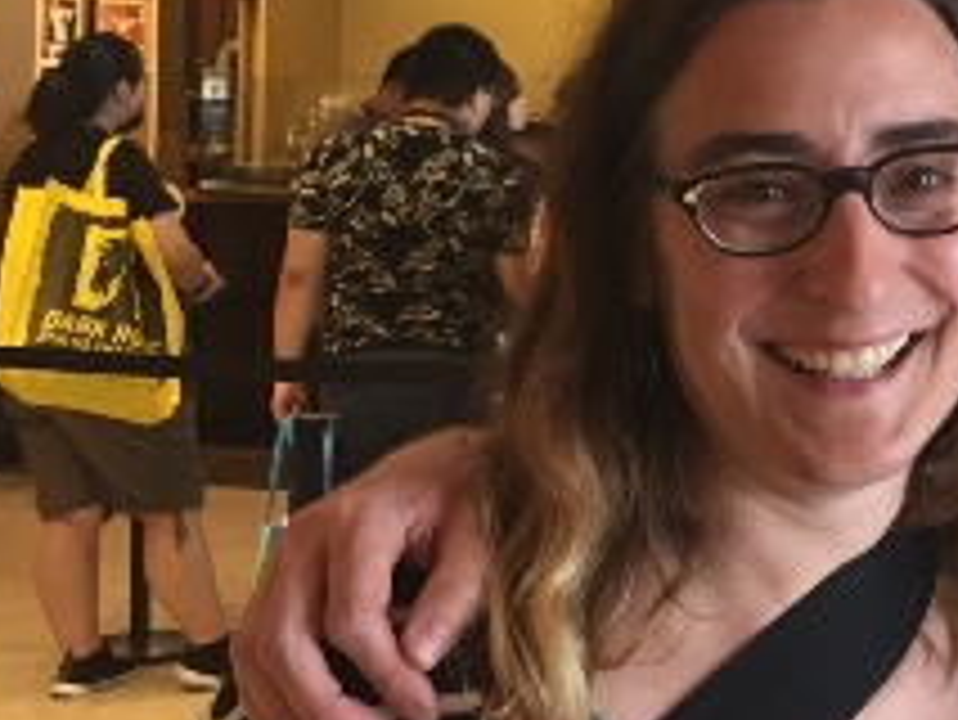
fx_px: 2077
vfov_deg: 19.3
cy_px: 88
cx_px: 1093
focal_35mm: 75
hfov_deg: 24.0
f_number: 2.2
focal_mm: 4.15
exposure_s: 1/30
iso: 125
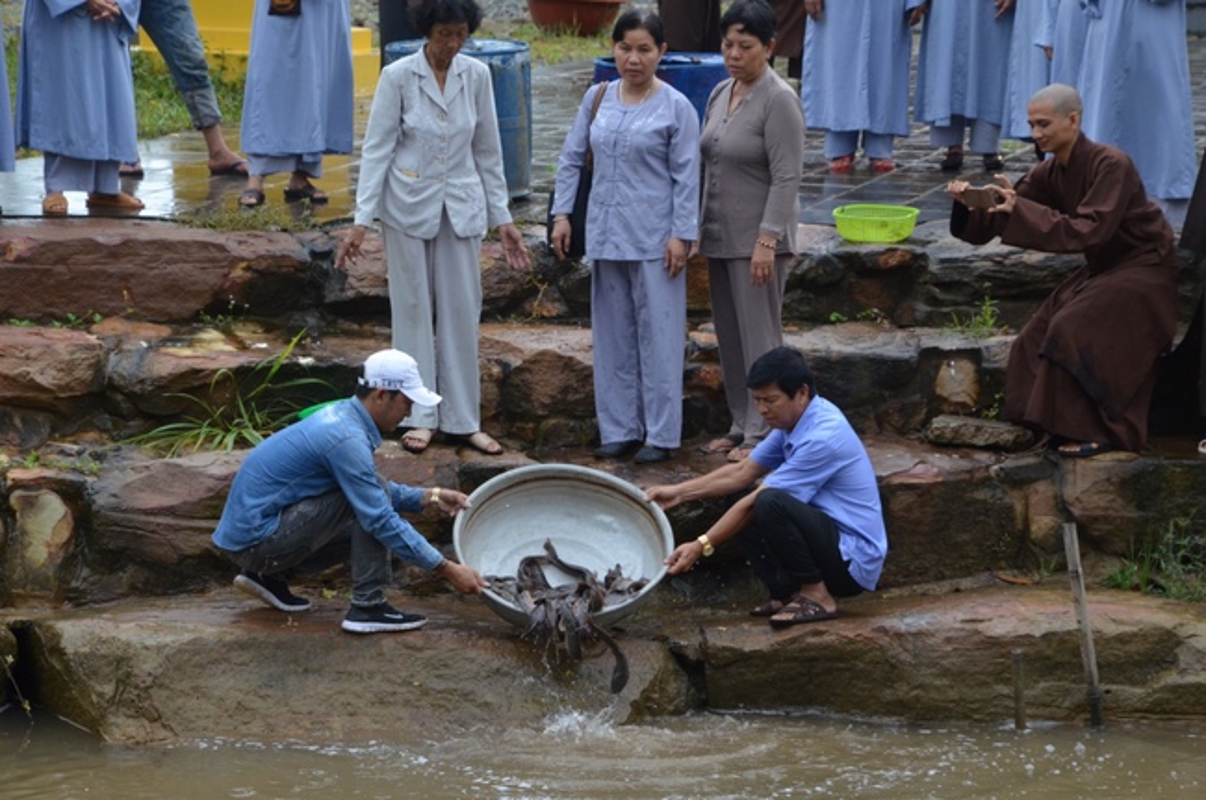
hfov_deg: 14.9
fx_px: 4615
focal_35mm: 138
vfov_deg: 9.9
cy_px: 400
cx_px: 603
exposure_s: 1/400
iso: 1000
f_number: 10
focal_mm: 92
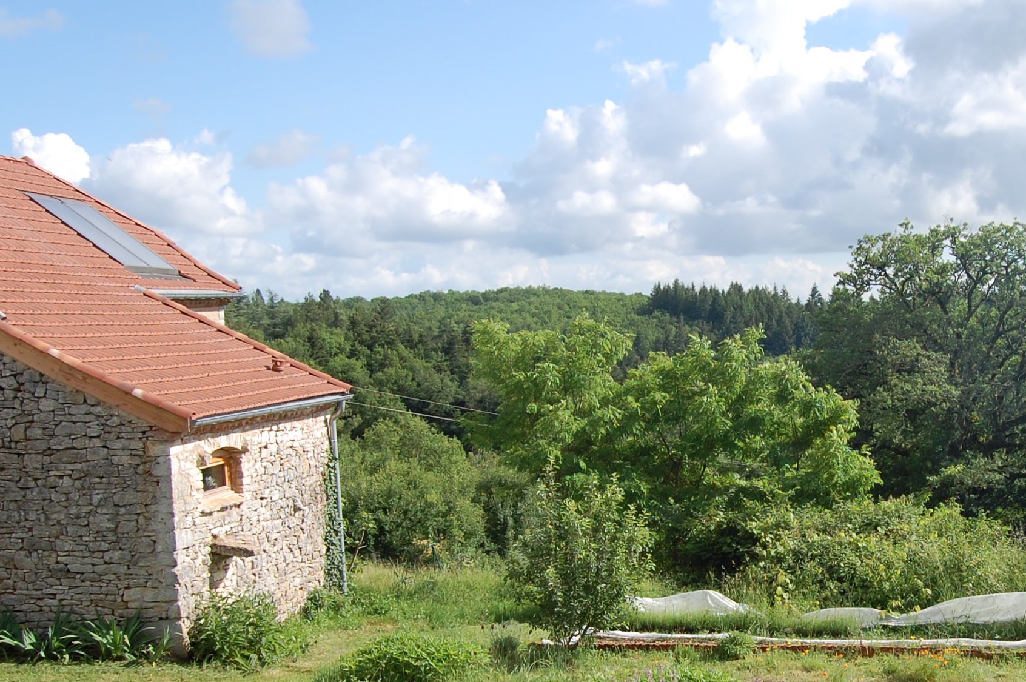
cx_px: 793
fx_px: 1367
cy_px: 510
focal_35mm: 48
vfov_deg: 27.6
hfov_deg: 39.8
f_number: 8
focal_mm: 18
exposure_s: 1/250
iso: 200
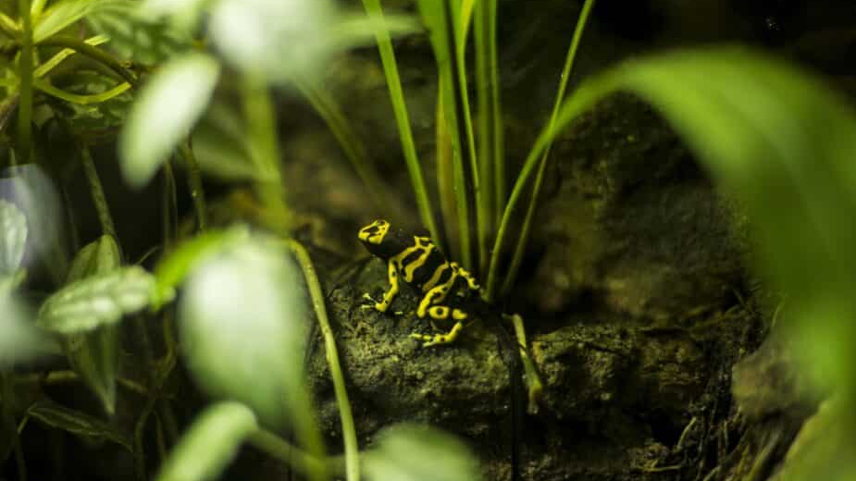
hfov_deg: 36.0
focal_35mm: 58
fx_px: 1316
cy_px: 273
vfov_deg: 20.7
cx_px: 400
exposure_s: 1/60
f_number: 1.4
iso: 400
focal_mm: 50
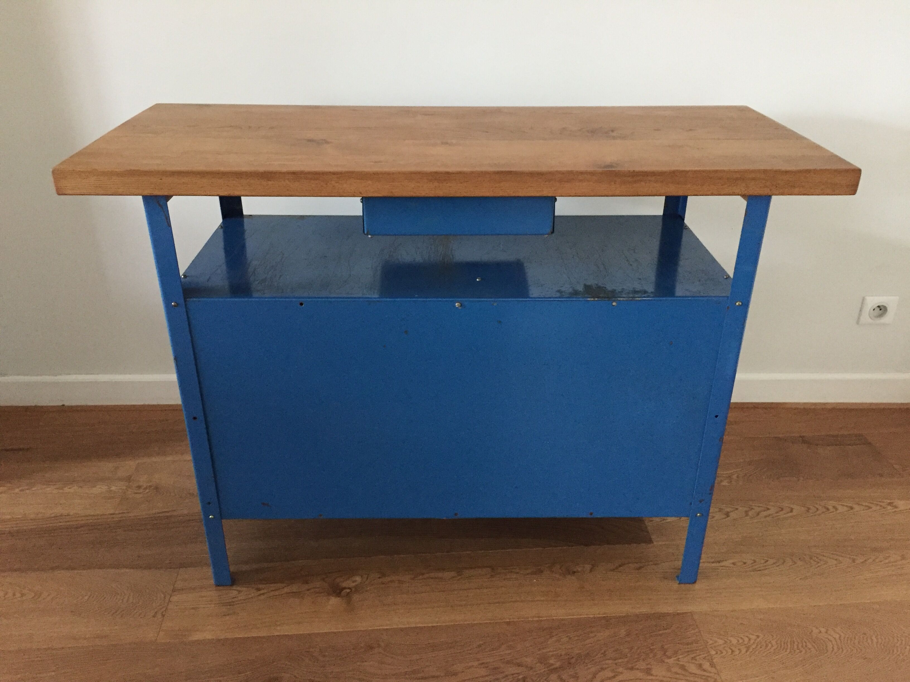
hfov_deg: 61.7
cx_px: 455
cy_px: 341
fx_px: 762
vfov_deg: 48.2
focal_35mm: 29
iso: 320
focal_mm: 4.15
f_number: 2.2
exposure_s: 1/17
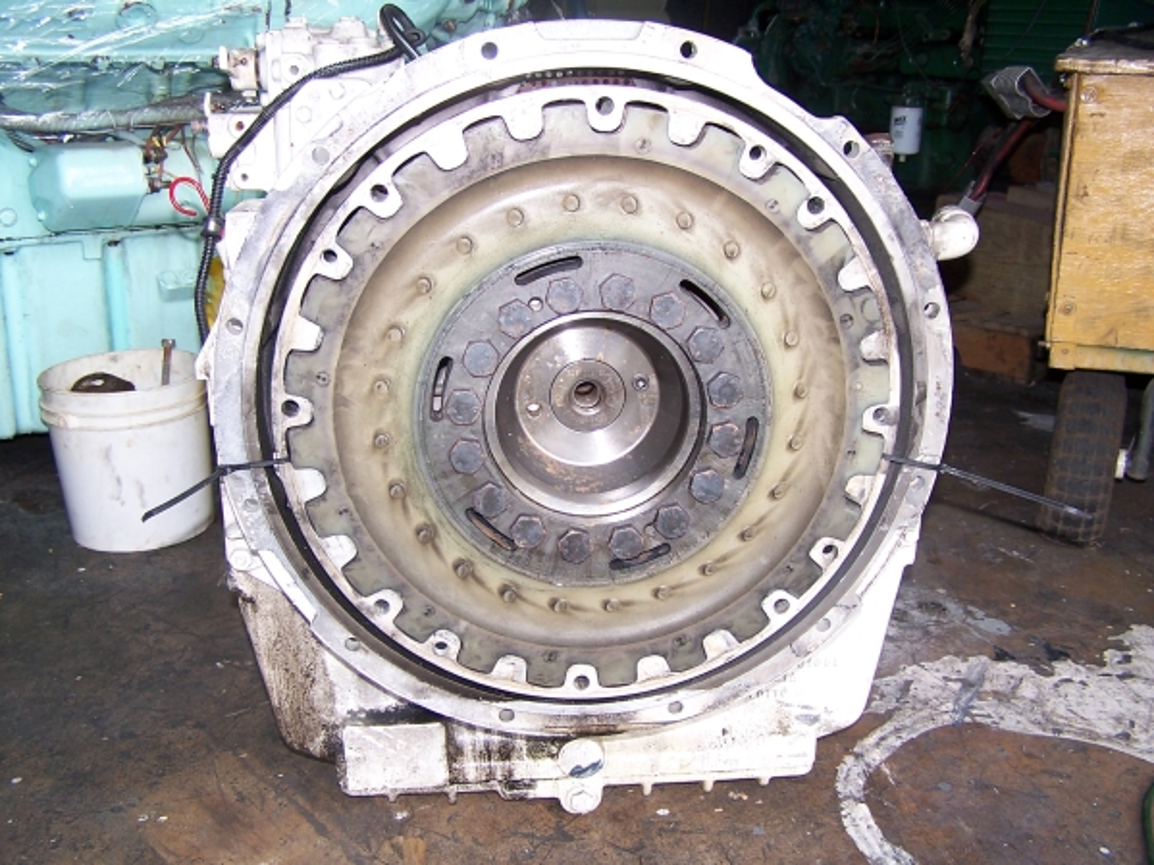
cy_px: 432
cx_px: 577
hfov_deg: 49.0
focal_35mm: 38
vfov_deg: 37.7
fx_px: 1267
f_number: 2.8
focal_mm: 6.3
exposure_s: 1/60
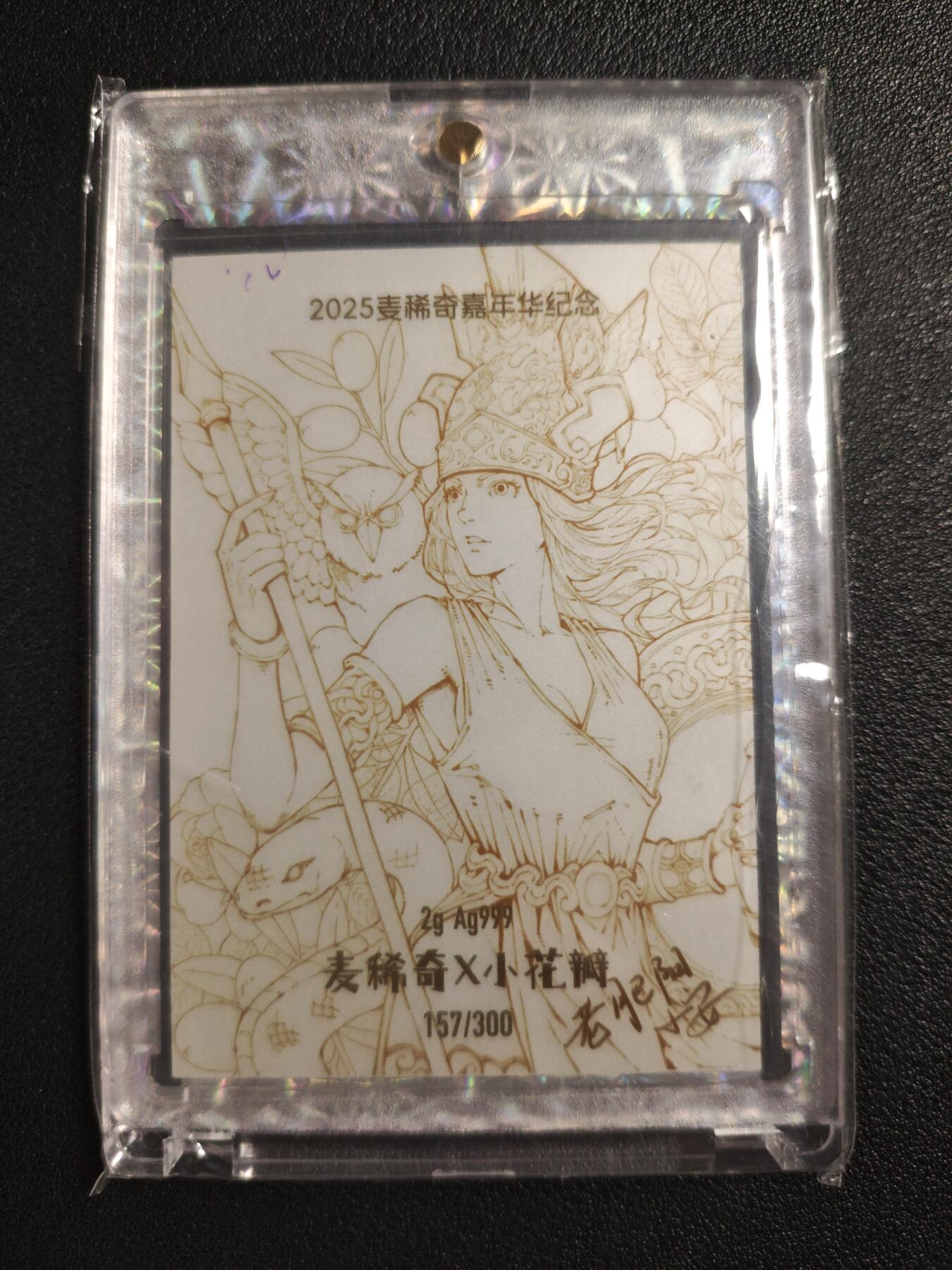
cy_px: 635
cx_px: 476
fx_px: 953
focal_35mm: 26
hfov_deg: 53.1
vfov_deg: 67.3
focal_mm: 4.94
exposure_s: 1/100
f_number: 1.5
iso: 320
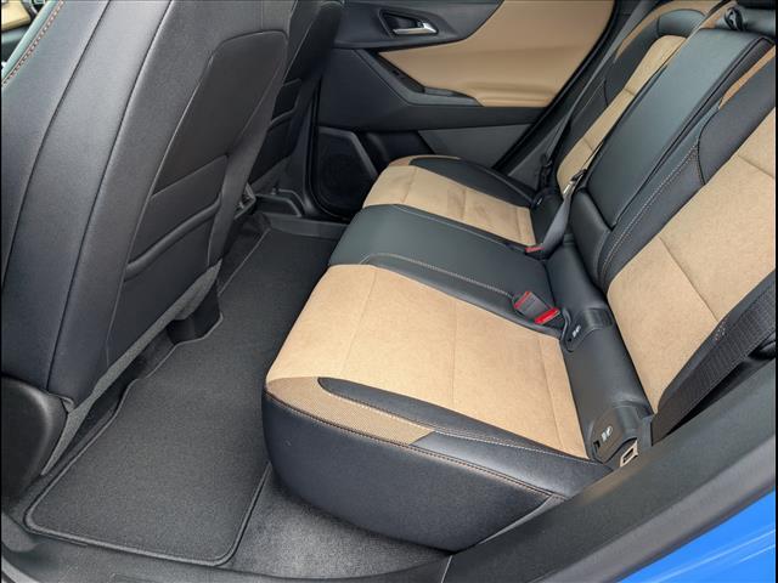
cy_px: 292
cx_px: 389
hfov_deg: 71.6
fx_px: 539
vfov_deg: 56.8
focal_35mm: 24
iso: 143
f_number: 1.68
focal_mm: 6.9
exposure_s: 1/161
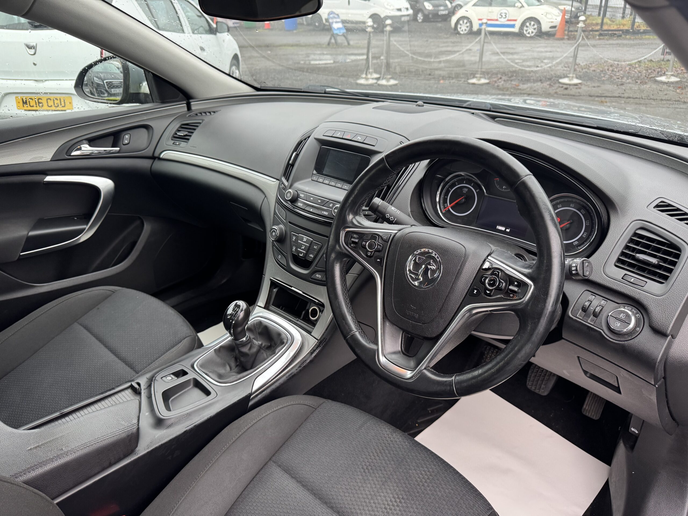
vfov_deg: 56.8
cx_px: 344
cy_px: 258
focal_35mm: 24
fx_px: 477
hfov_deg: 71.6
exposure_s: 1/99
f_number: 1.78
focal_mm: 6.76
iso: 200
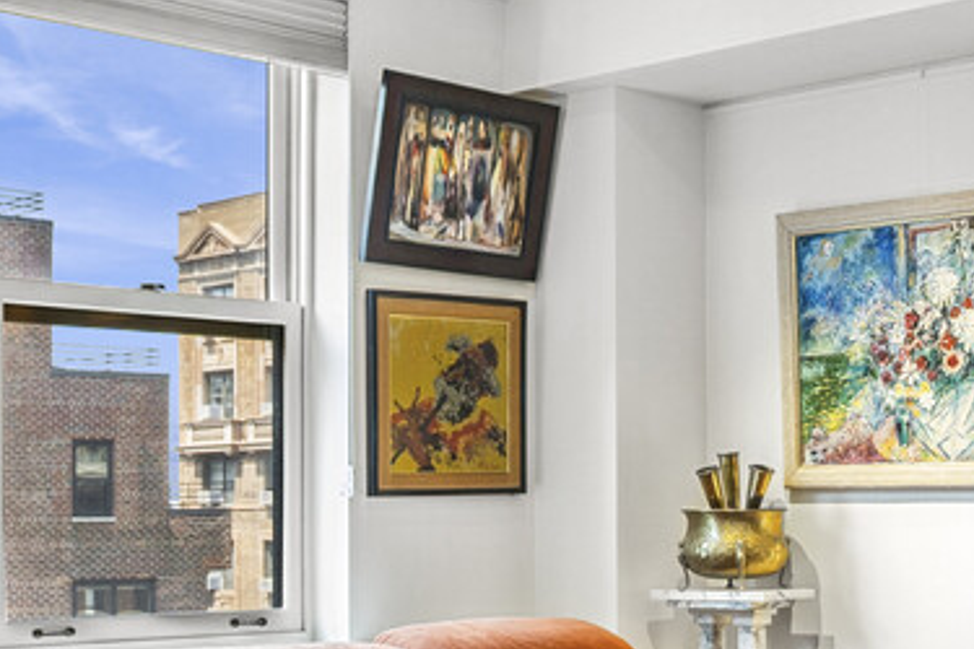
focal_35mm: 68
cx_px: 821
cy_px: 579
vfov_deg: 19.7
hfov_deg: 28.8
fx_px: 1840
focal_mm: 17
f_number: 8
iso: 100
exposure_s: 1/1.67
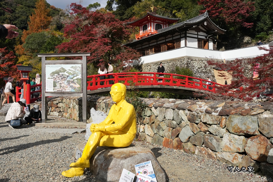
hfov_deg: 56.6
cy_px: 91
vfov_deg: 39.5
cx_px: 136
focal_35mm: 33
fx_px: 253
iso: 1600
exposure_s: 1/8000
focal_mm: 33.4
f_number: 8
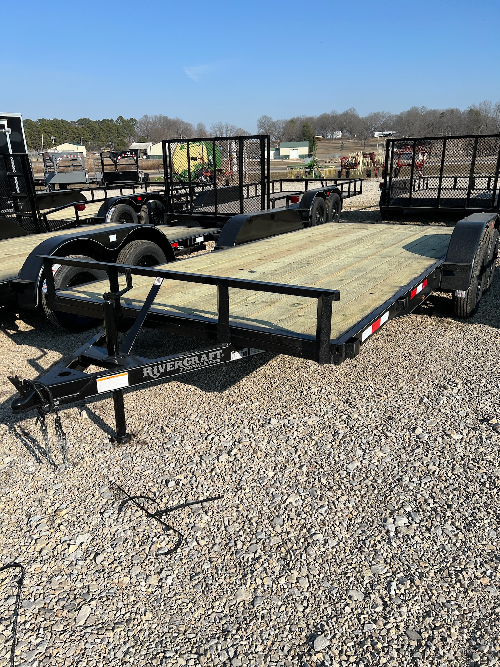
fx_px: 501
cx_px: 250
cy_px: 334
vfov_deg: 67.3
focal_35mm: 26
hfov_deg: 53.1
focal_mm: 5.7
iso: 50
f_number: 1.5
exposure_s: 1/4831
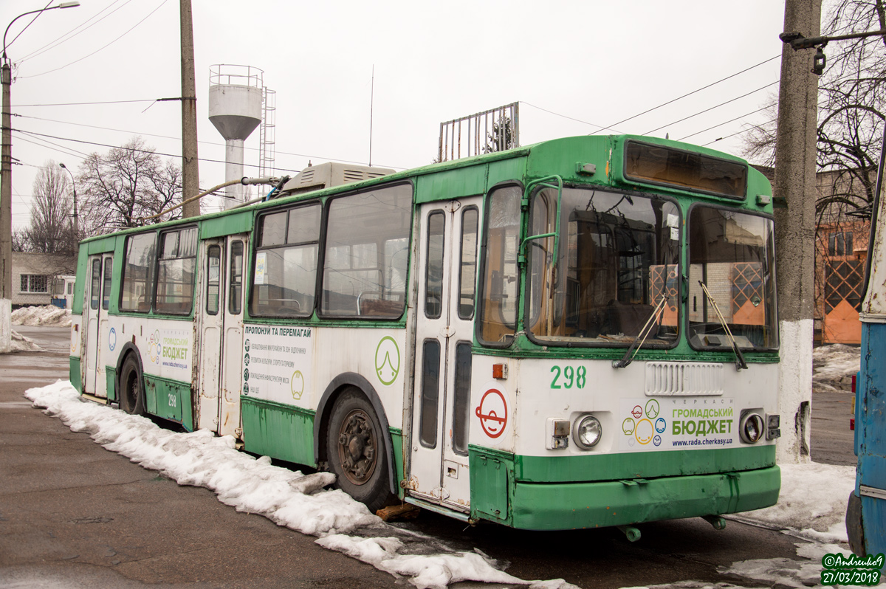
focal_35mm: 38
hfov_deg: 51.3
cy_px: 294
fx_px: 922
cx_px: 443
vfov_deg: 35.4
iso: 200
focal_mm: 25
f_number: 5.6
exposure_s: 1/800
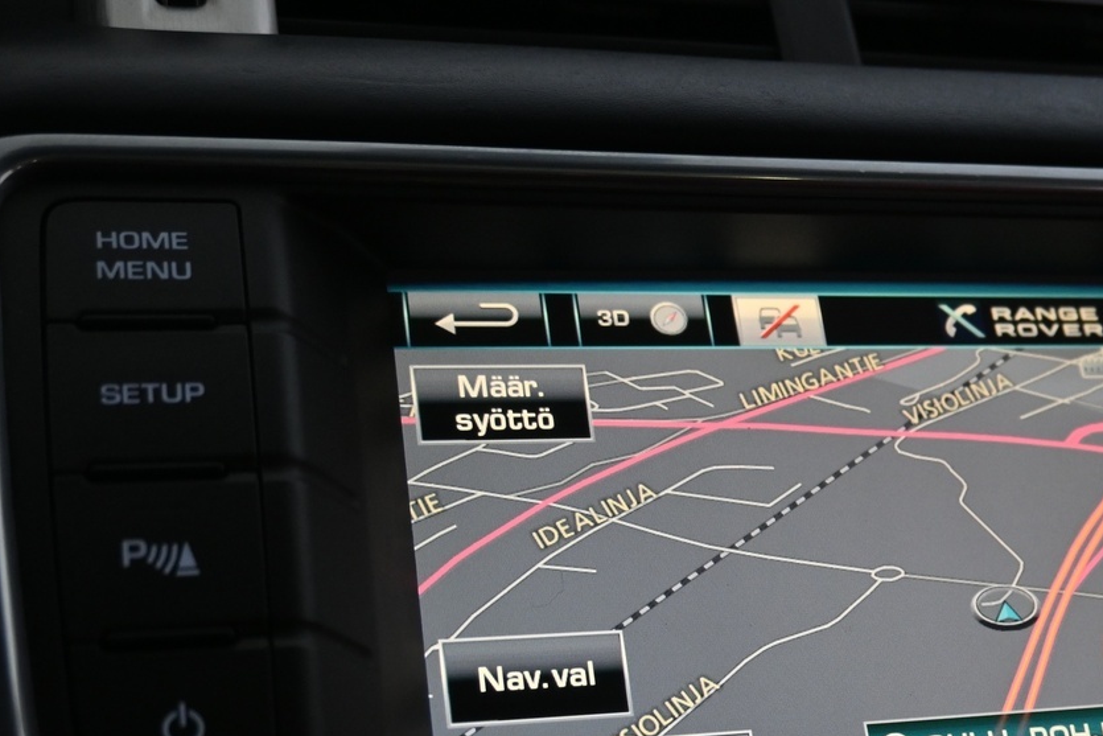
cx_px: 927
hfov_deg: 30.4
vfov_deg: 21.0
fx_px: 1961
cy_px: 566
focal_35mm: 64
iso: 1000
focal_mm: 22
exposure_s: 1/40
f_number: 4
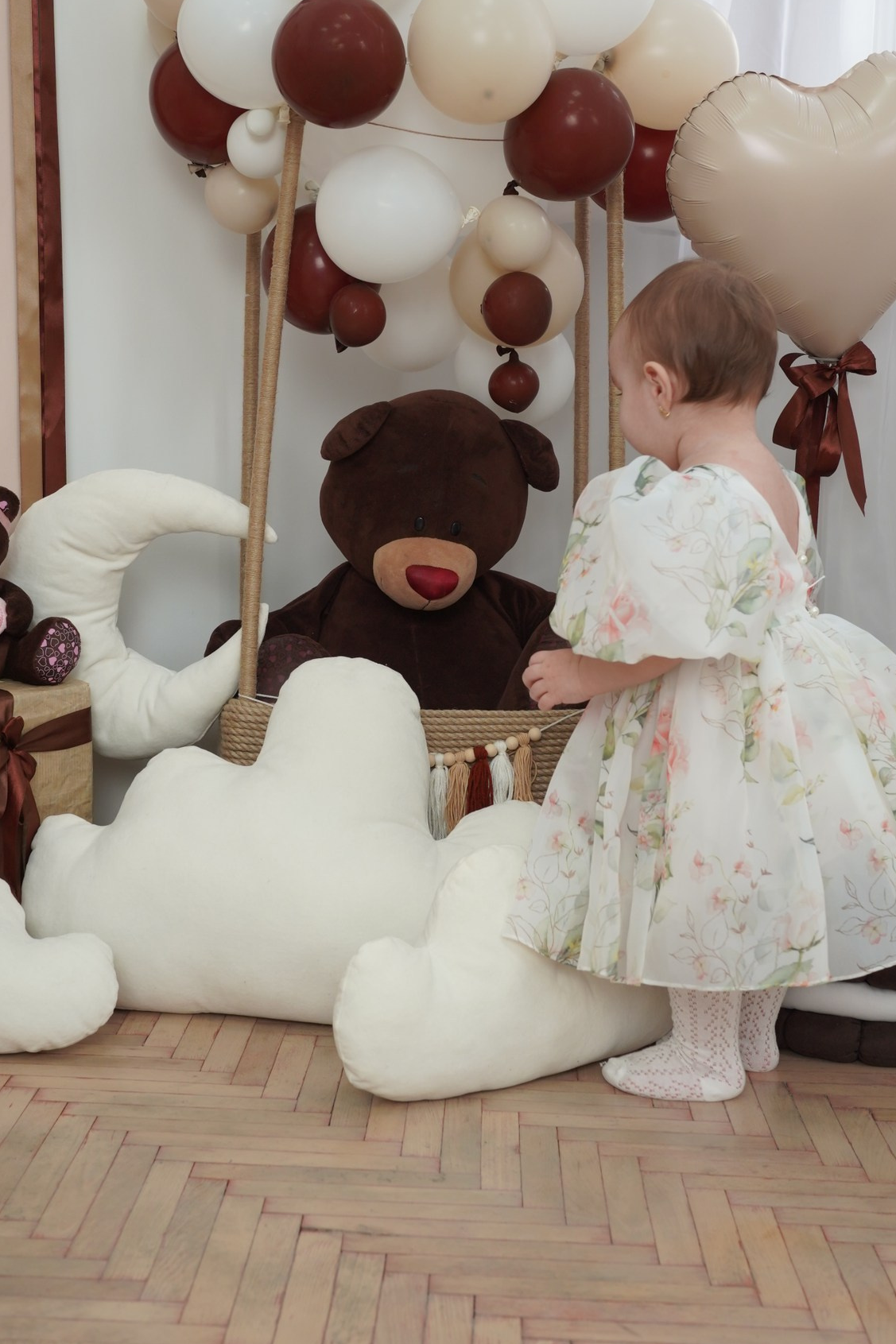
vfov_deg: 37.5
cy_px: 641
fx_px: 1979
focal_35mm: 53
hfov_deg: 25.5
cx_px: 410
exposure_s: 1/160
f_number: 4.5
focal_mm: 35
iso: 500
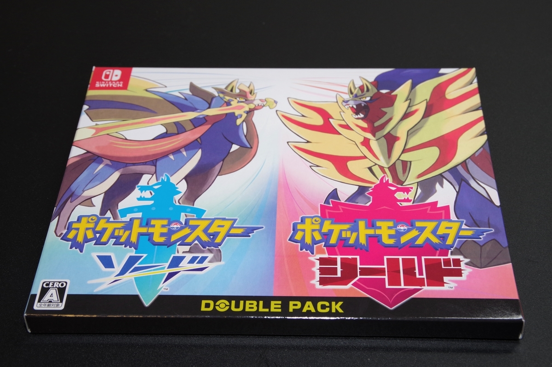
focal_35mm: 60
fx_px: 919
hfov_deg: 33.4
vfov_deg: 22.6
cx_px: 276
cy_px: 184
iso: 800
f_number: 8
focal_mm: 40
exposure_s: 1/100
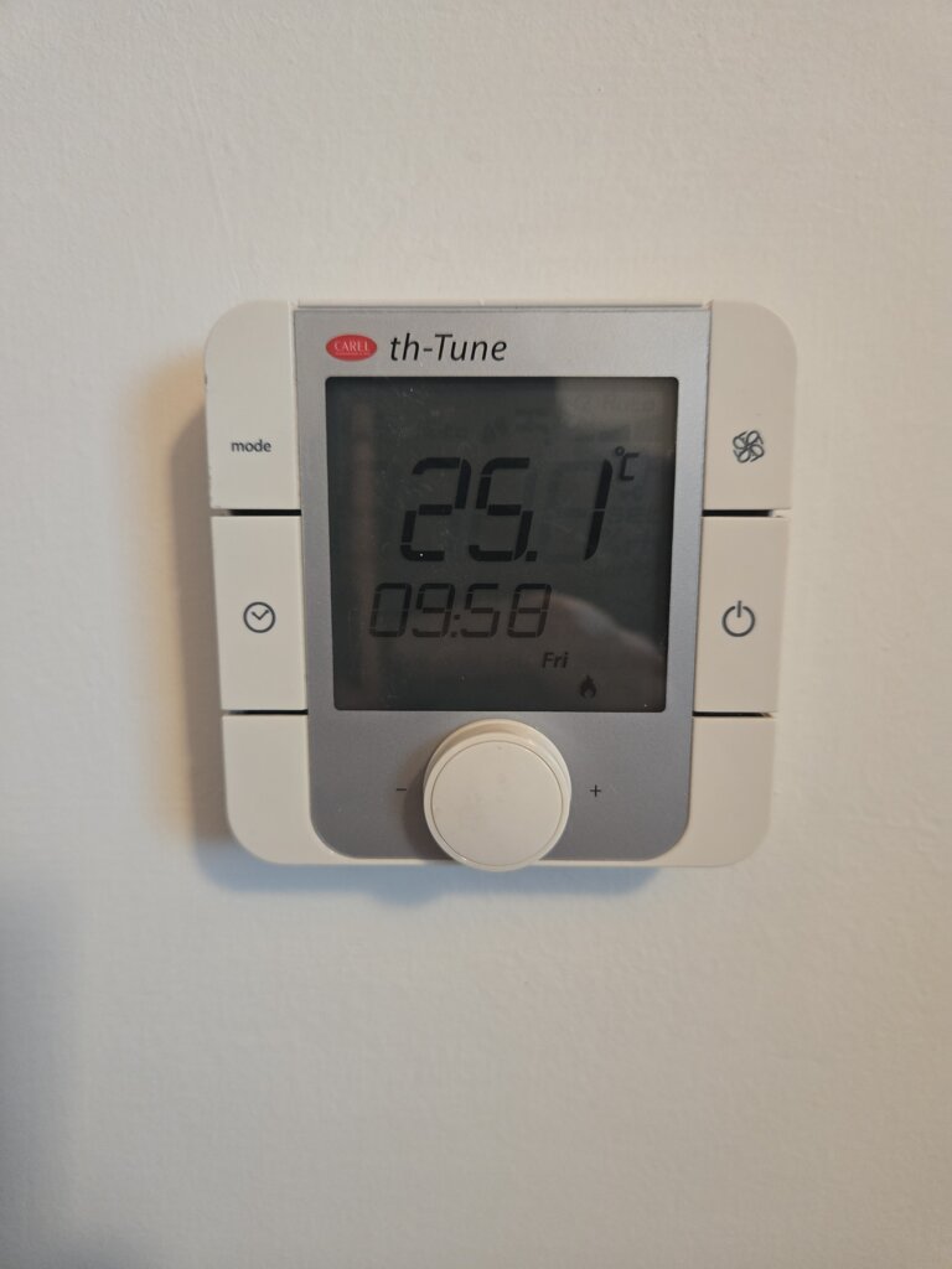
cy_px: 634
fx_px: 843
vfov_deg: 73.9
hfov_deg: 58.9
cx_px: 476
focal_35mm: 23
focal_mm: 5.4
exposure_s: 1/100
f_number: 1.8
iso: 640
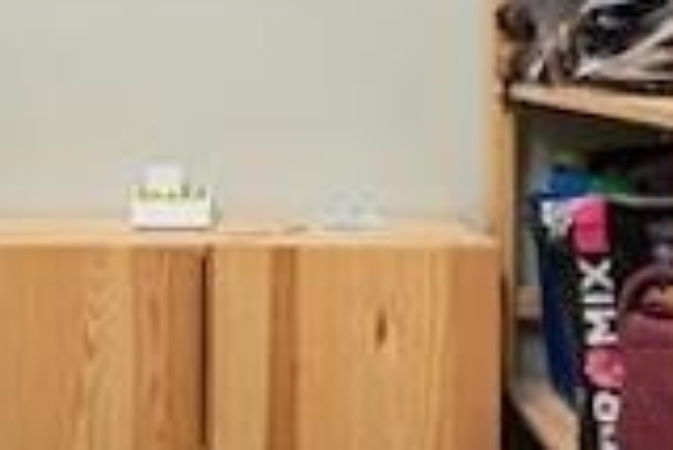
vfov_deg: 18.8
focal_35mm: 72
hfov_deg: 27.8
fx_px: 1347
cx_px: 191
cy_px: 84
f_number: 8
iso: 320
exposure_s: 1.6
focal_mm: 16
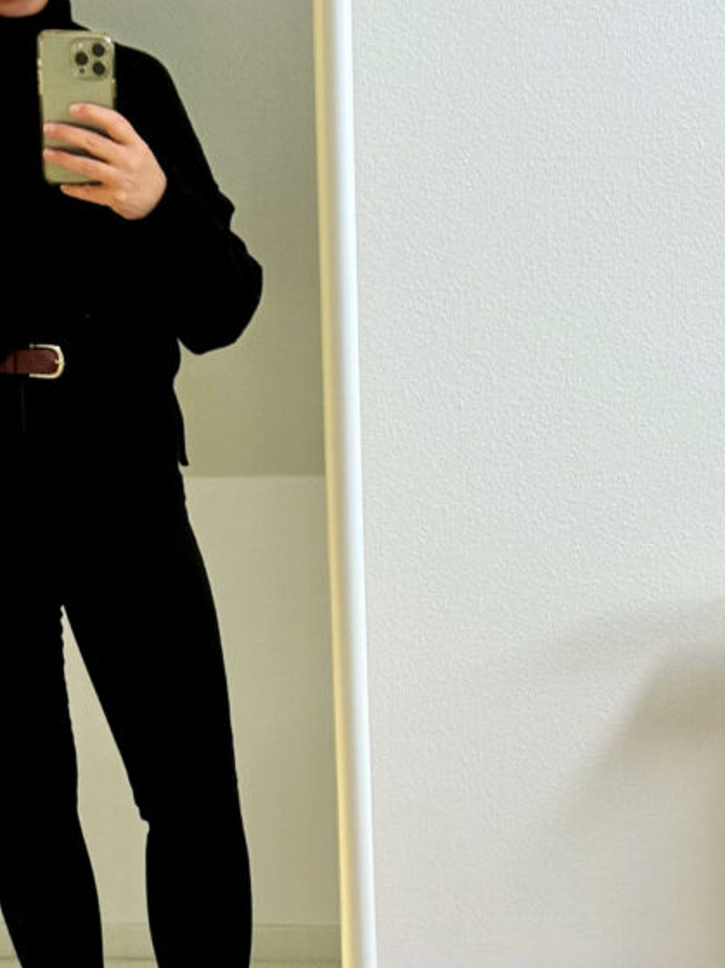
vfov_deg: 22.1
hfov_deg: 16.6
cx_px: 85
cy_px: 682
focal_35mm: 88
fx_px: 2458
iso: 200
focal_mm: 6.76
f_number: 1.78
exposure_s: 1/60
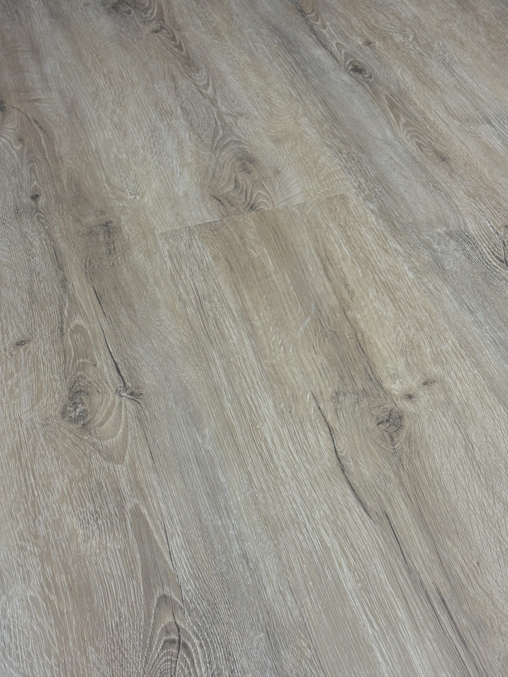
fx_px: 1017
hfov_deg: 28.0
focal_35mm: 52
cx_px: 254
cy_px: 338
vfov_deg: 36.8
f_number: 1.6
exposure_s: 1/100
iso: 64
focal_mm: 5.96
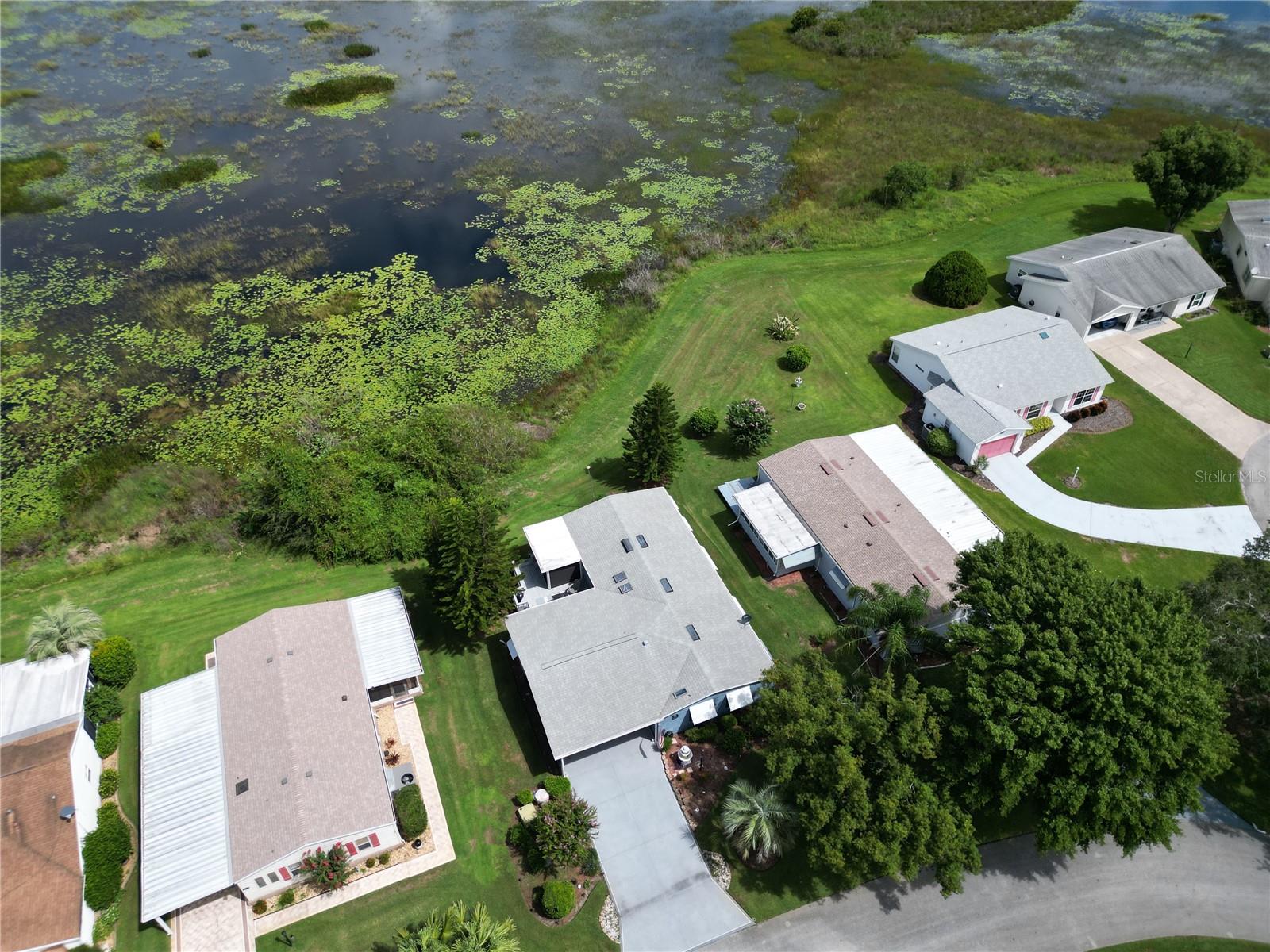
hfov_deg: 71.6
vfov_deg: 56.8
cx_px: 635
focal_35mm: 24
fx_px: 881
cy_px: 476
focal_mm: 6.72
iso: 150
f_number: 1.7
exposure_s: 1/4000
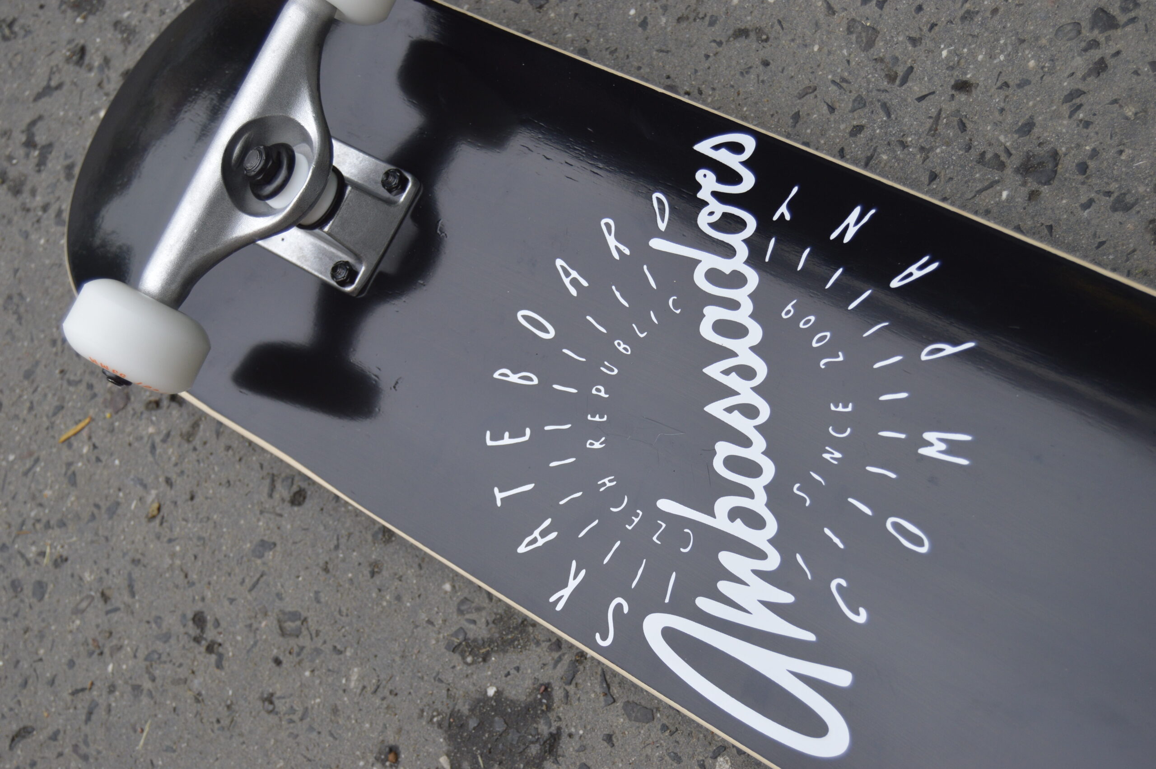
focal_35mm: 52
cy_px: 384
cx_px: 578
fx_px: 1684
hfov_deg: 37.9
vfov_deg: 25.7
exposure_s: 1/800
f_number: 4.5
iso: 400
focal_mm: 35
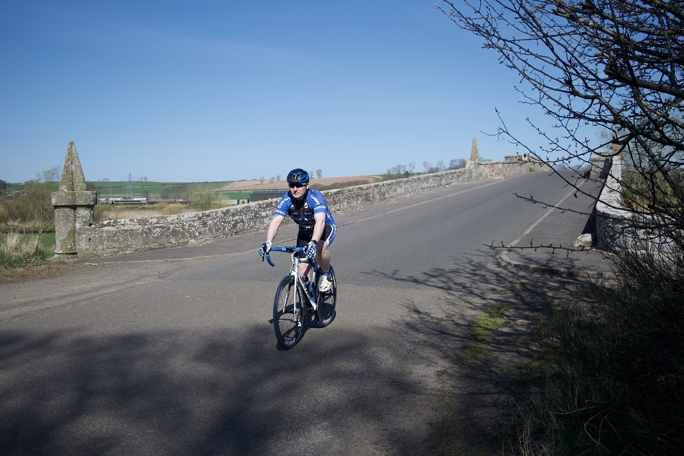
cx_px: 342
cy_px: 228
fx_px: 684
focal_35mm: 36
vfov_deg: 36.8
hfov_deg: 53.1
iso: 100
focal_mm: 24
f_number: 4
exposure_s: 1/1250
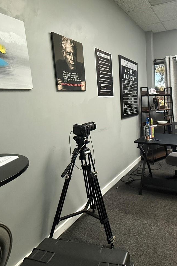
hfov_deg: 50.3
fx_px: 177
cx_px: 138
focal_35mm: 24
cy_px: 124
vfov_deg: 73.7
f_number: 2.2
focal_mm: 2.22
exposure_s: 1/60
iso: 500
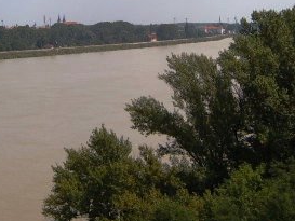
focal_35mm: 89
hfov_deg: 22.0
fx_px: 759
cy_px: 29
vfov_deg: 16.4
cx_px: 123
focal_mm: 5.8
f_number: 5.8
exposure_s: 1/350
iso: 63
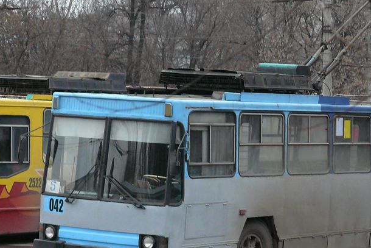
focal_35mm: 178
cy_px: 131
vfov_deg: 7.7
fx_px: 1835
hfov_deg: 11.5
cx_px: 263
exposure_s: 1/125
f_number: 3.2
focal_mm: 16.9
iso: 200
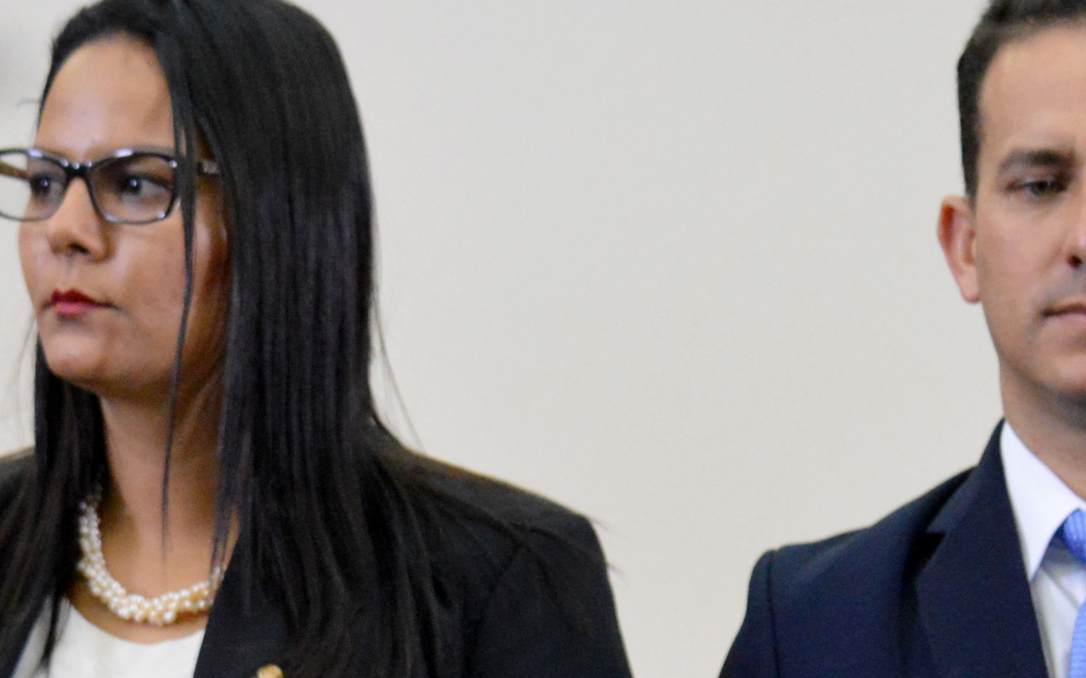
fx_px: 9647
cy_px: 924
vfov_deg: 4.0
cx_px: 439
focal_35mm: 326
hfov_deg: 6.4
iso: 3200
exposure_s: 1/80
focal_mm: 72
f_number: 4.5
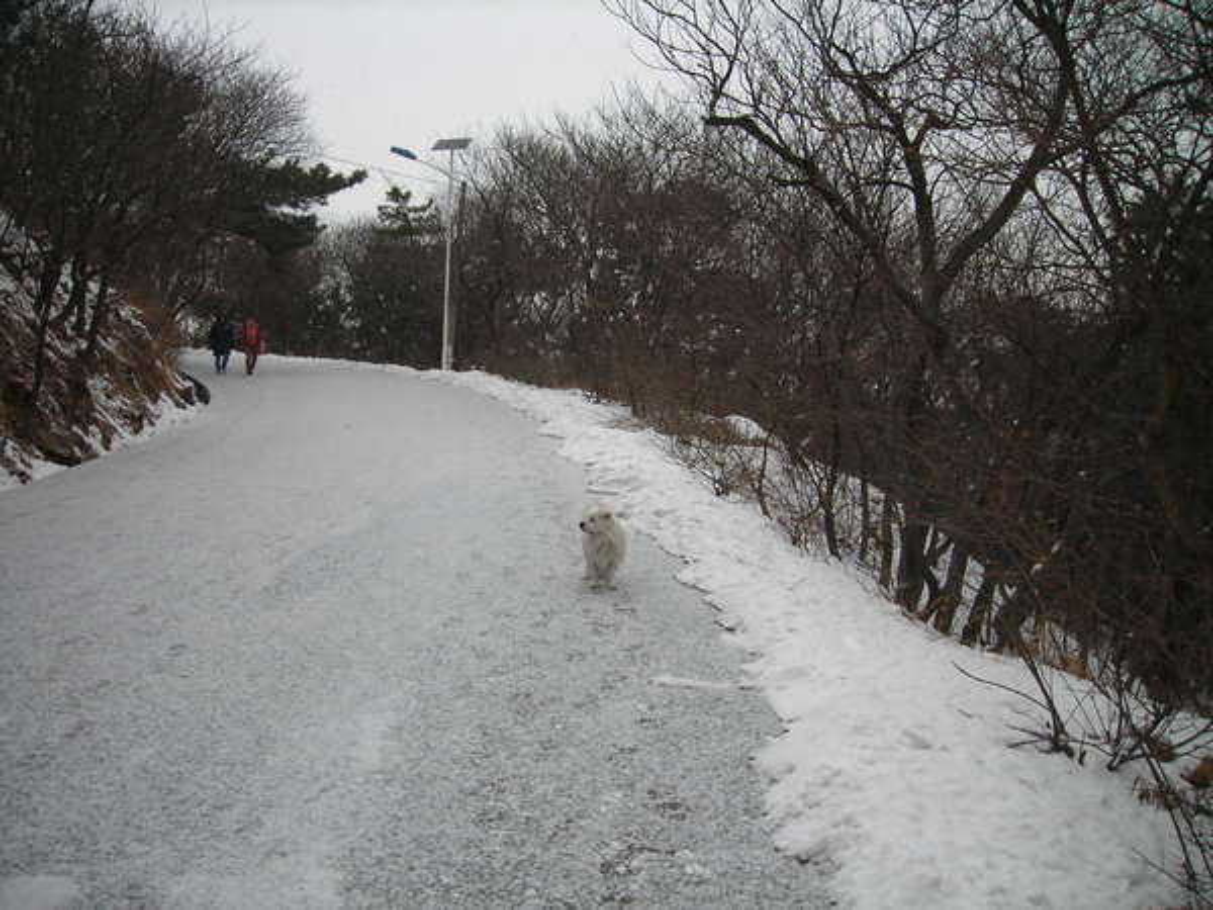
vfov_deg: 37.7
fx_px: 1332
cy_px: 455
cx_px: 606
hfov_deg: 49.0
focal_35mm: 38
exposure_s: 1/66.3
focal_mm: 6.3
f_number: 3.2
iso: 50
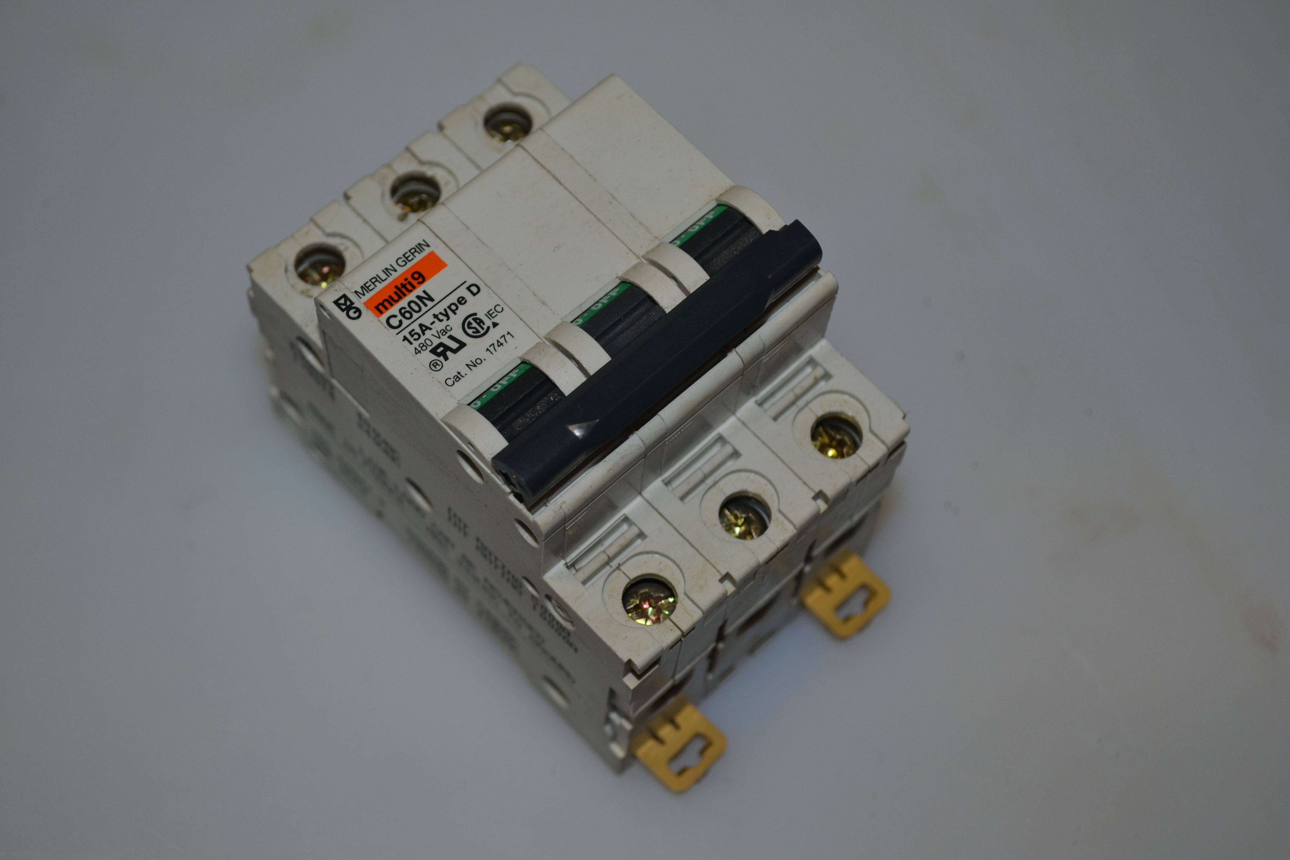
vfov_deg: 22.6
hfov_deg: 33.4
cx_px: 645
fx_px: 2150
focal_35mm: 60
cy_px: 430
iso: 220
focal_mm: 40
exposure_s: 1/60
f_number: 5.3
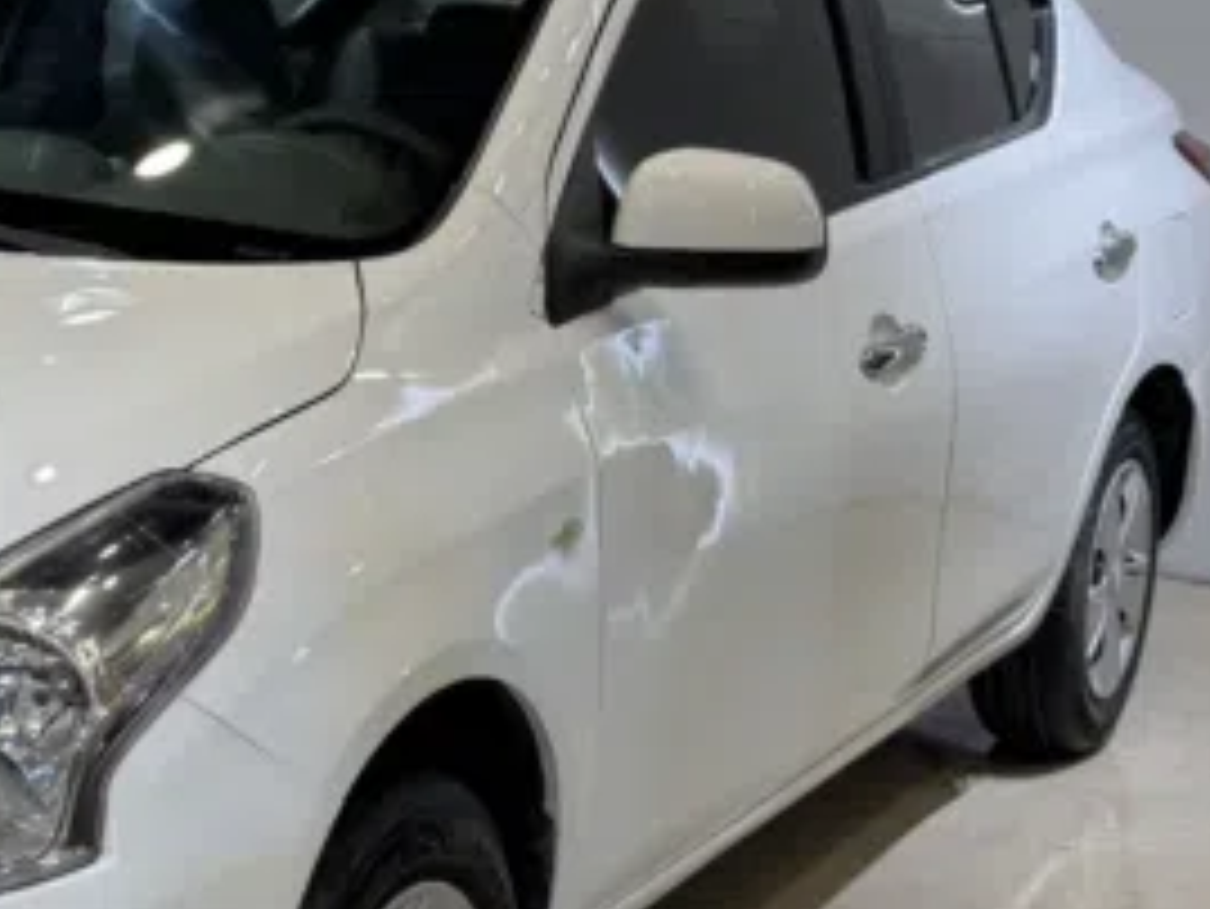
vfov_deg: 25.4
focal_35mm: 57
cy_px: 243
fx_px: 1993
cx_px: 94
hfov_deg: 31.9
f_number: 1.78
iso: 50
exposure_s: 1/100
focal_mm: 6.76
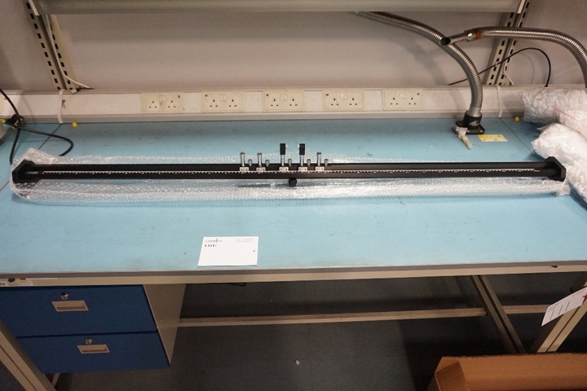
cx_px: 294
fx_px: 391
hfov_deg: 73.7
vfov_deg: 53.1
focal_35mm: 24
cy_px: 196
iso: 3200
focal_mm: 16
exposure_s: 1/125
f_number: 3.5
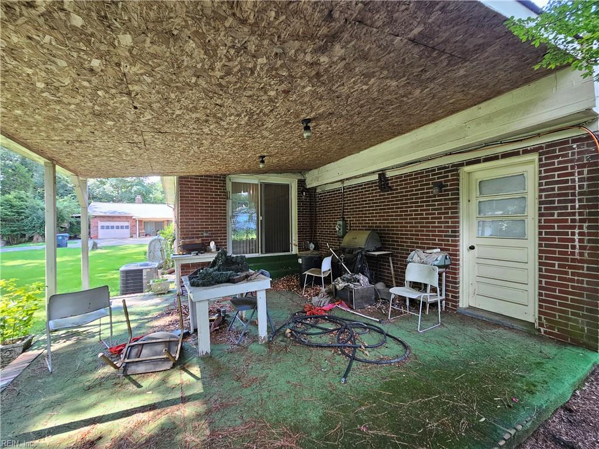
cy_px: 224
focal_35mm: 13
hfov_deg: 106.2
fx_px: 225
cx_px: 300
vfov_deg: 89.9
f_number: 2.2
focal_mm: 2.2
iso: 125
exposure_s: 1/60
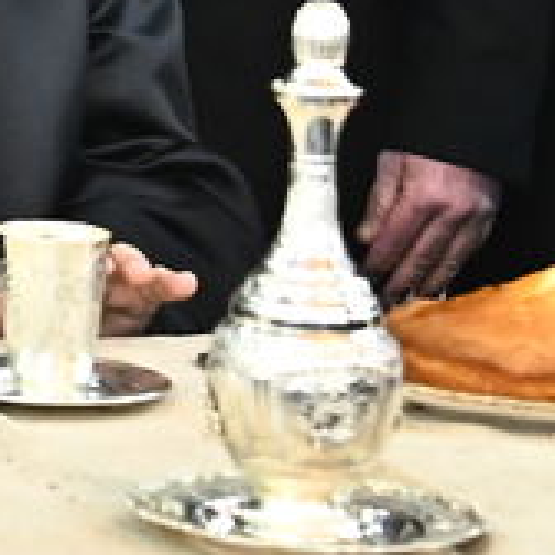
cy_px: -406
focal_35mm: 226
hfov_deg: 7.4
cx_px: -614
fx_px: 4099
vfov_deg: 7.5
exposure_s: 1/200
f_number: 4.5
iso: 5000
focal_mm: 32
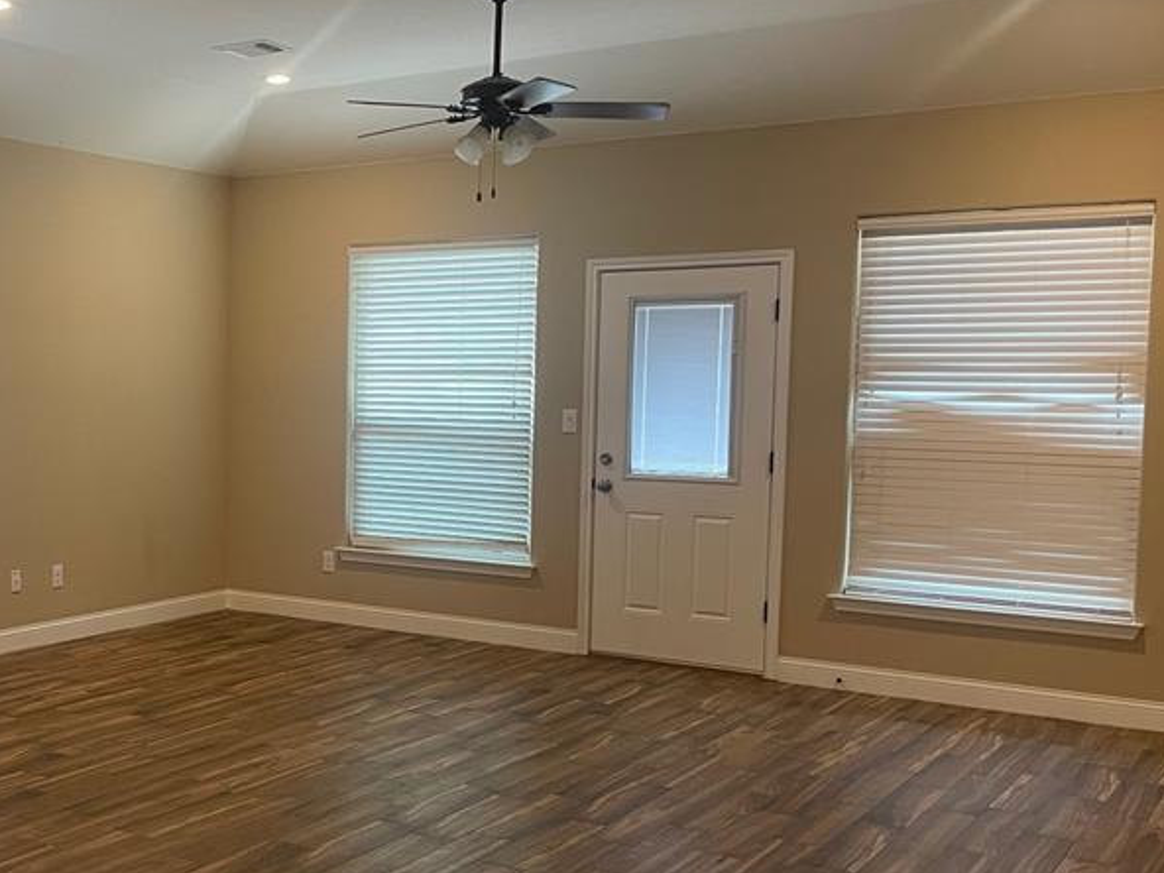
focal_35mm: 45
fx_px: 1513
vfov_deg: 32.1
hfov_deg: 40.0
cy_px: 513
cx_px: 201
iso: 160
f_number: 1.6
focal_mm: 4.2
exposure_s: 1/60
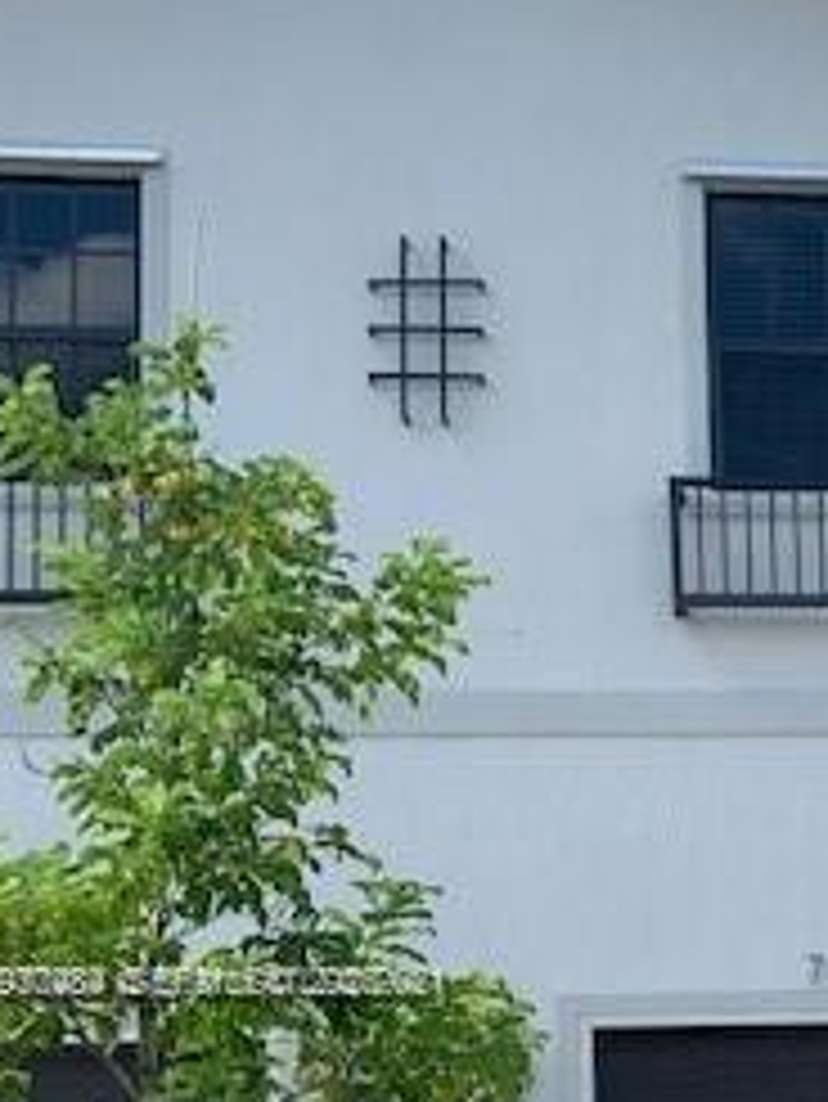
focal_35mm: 68
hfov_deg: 20.2
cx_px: 1012
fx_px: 2167
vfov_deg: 27.5
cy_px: 985
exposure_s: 1/1406
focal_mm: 4.25
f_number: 1.8
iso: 25
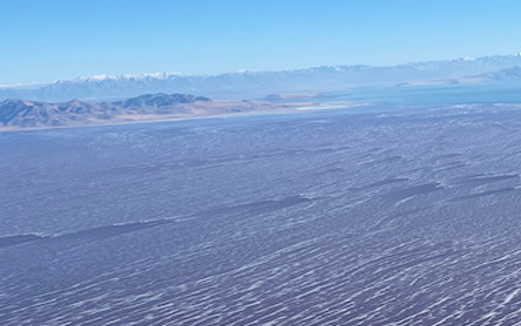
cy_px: 199
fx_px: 1321
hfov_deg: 21.8
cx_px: 472
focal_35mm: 93
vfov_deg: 14.1
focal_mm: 5.1
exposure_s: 1/4484
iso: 50
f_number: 1.6
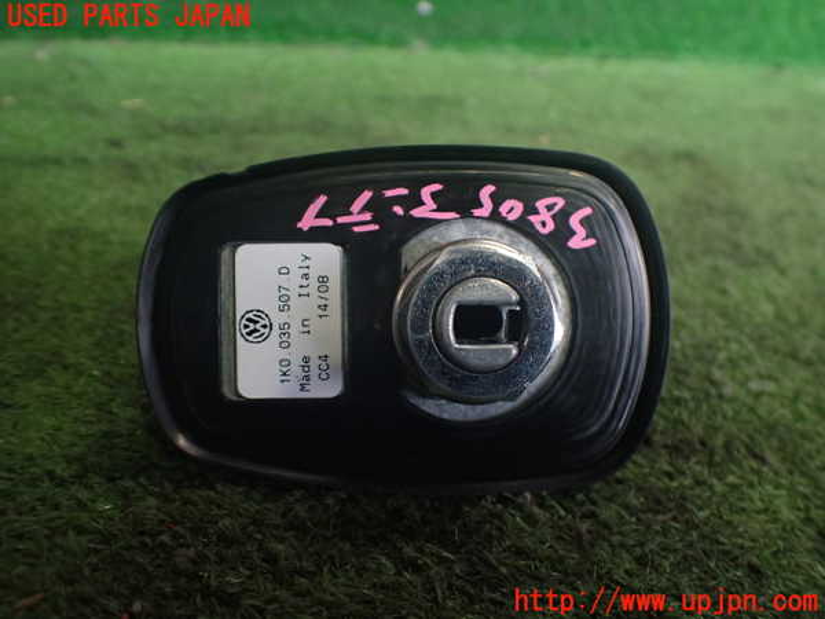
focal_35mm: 30
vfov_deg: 46.8
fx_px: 715
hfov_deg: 60.0
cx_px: 412
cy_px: 310
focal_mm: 5.4
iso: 500
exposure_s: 1/125
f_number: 2.3
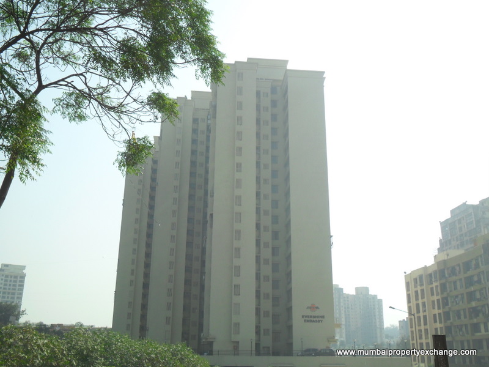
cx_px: 244
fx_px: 523
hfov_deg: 50.1
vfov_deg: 38.7
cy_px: 184
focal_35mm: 37
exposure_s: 1/1000
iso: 100
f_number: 4
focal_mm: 6.6
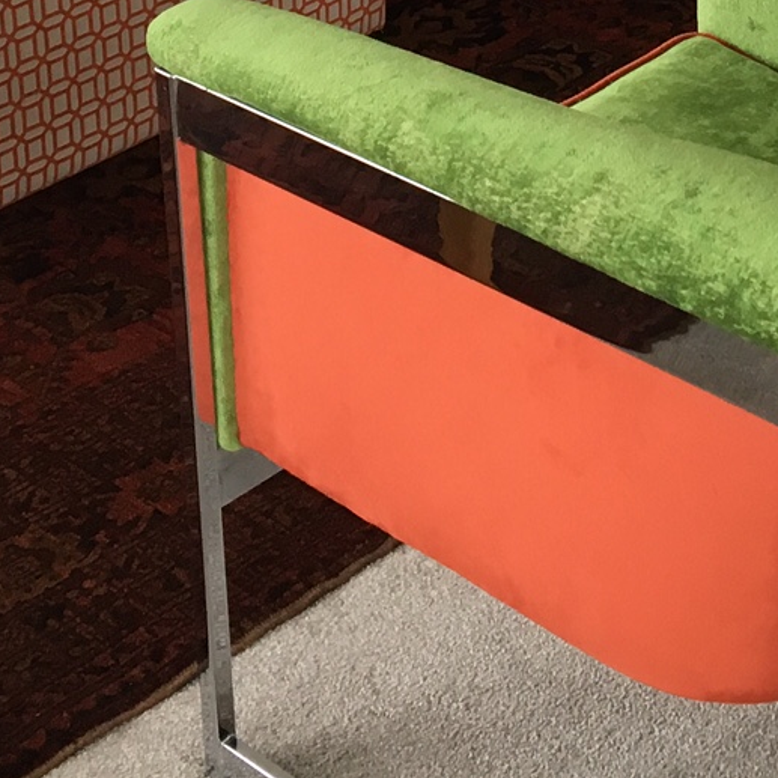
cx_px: 659
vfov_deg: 16.1
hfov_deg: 17.2
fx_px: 2543
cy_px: -343
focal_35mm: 100
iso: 40
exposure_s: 1/33
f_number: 2.2
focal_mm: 4.15
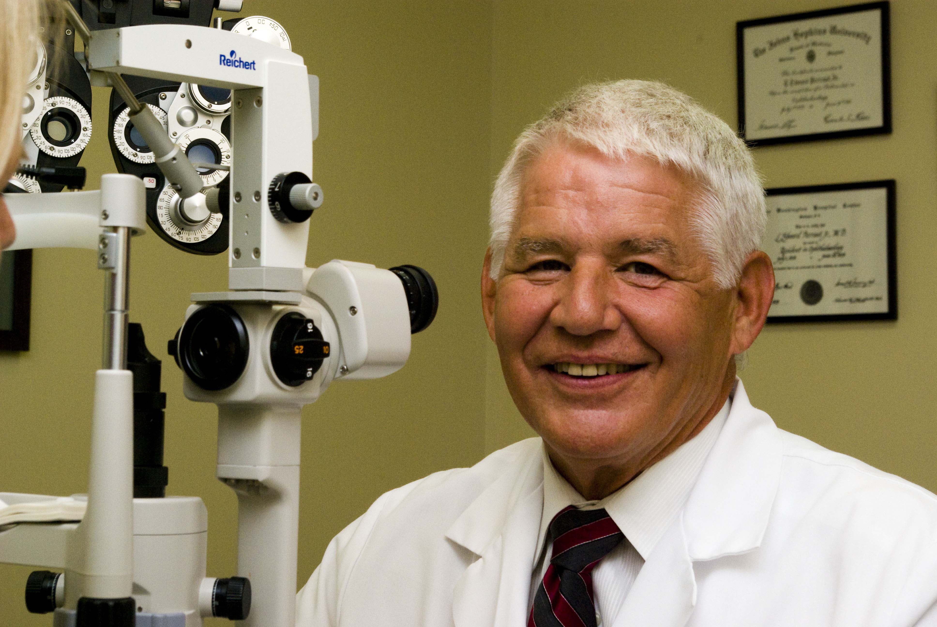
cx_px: 468
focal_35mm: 82
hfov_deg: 24.6
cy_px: 314
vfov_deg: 16.6
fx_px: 2150
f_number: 11
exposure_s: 1/180
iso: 1600
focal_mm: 55
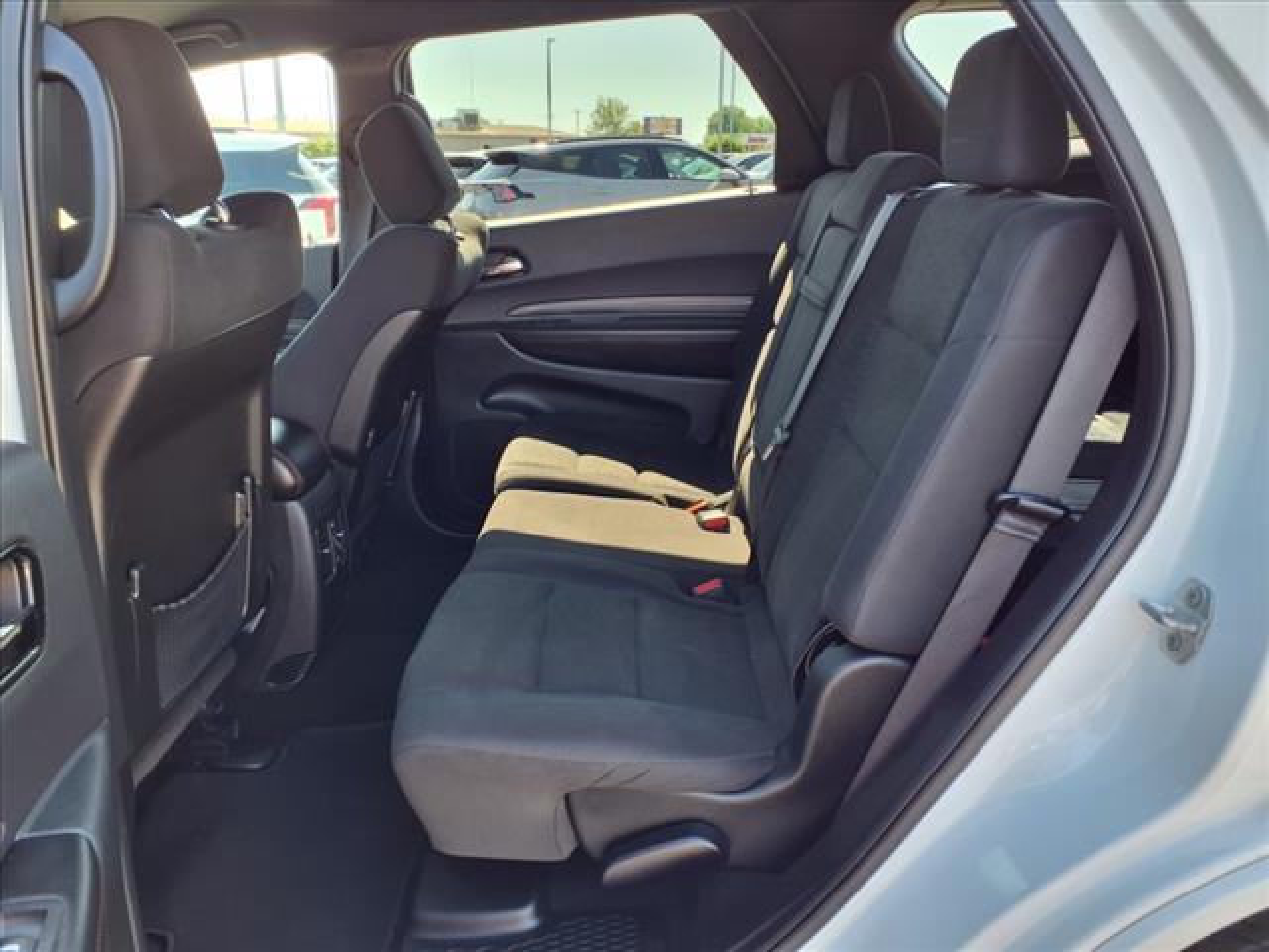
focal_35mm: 27
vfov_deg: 51.4
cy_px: 476
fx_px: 990
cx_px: 634
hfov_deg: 65.3
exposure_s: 1/120
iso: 50
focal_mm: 3.58
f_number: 1.9
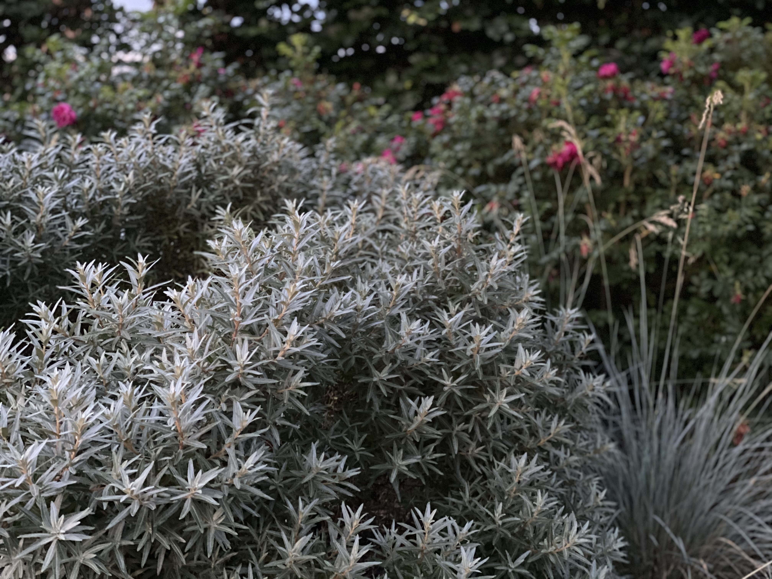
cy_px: 290
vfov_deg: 28.0
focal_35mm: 52
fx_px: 1160
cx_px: 386
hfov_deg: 36.8
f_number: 2
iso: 640
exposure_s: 1/15
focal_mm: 6
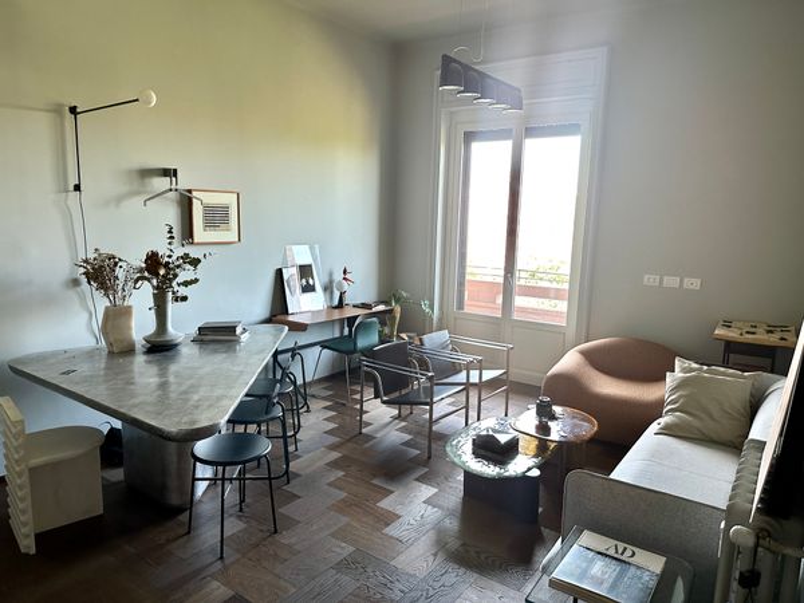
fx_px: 557
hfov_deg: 71.6
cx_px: 402
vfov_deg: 56.8
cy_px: 302
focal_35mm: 24
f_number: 1.78
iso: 250
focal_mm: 6.86
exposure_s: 1/119
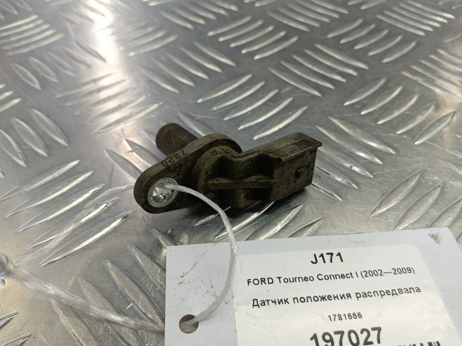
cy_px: 173
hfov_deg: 73.9
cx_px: 231
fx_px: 307
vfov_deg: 58.9
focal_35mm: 23
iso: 121
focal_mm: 4.11
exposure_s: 1/50
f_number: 1.6
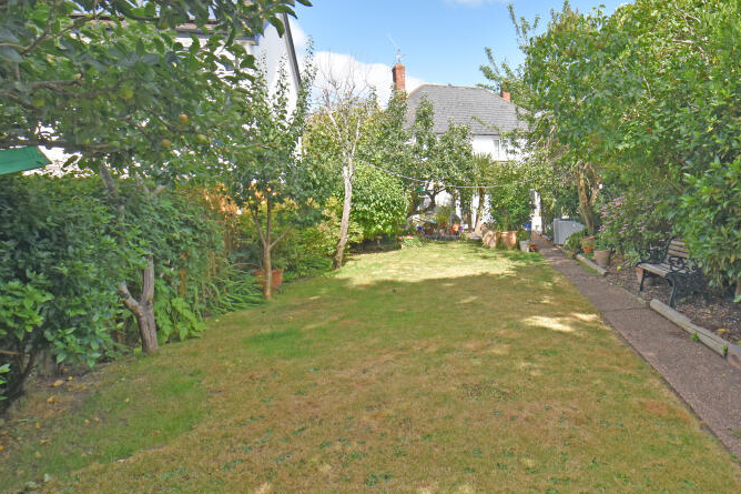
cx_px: 508
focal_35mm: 23
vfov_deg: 54.6
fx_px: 473
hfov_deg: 73.2
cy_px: 194
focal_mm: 10
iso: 200
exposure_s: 1/250
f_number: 7.1
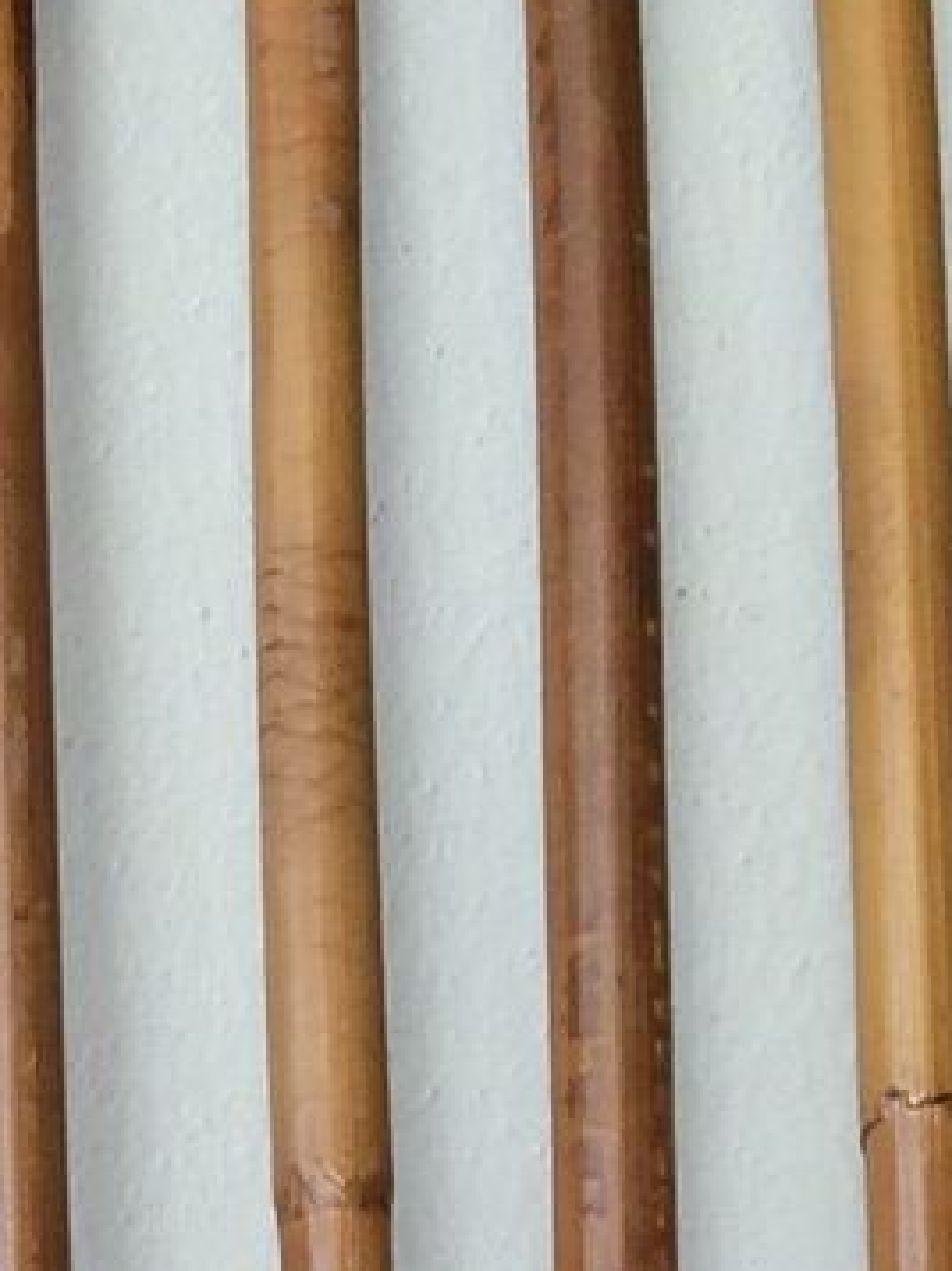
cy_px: 2851
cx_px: -1591
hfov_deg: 8.0
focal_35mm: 166
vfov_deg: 10.5
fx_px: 6094
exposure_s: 1/50
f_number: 2.2
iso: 50
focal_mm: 4.15
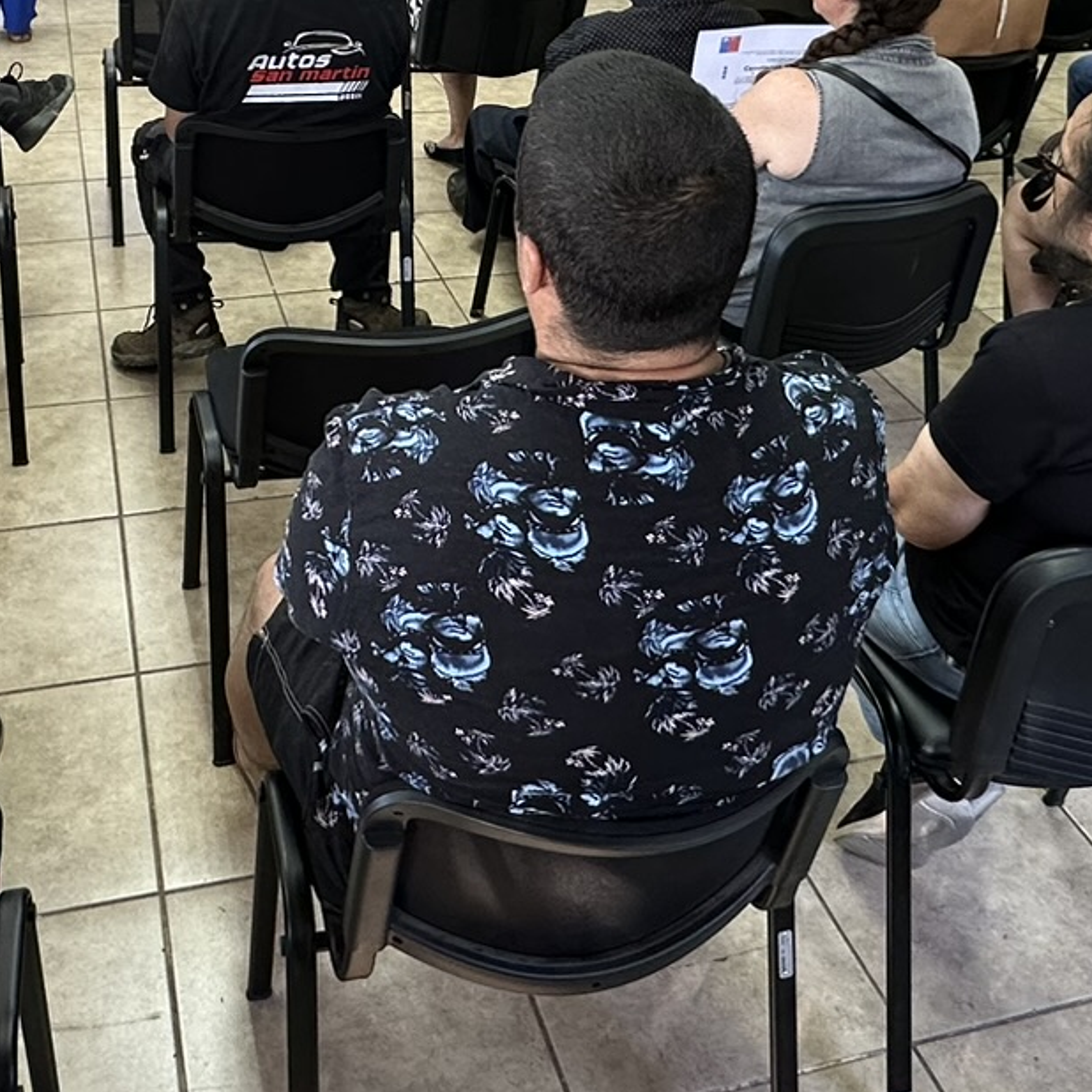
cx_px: 442
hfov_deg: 40.8
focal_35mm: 41
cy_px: 110
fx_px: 1463
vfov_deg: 38.2
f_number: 2.2
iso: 160
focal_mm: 2.22
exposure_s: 1/50
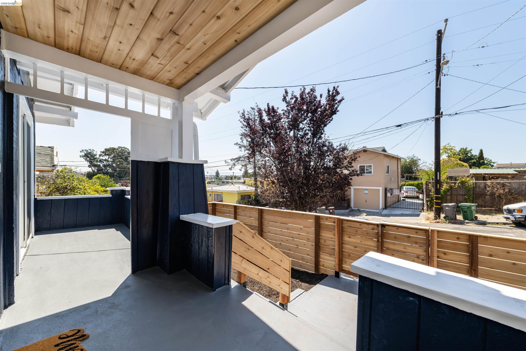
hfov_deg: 104.3
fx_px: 205
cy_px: 176
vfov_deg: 81.2
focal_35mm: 14
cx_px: 263
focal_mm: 14
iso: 200
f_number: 8
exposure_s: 1/400
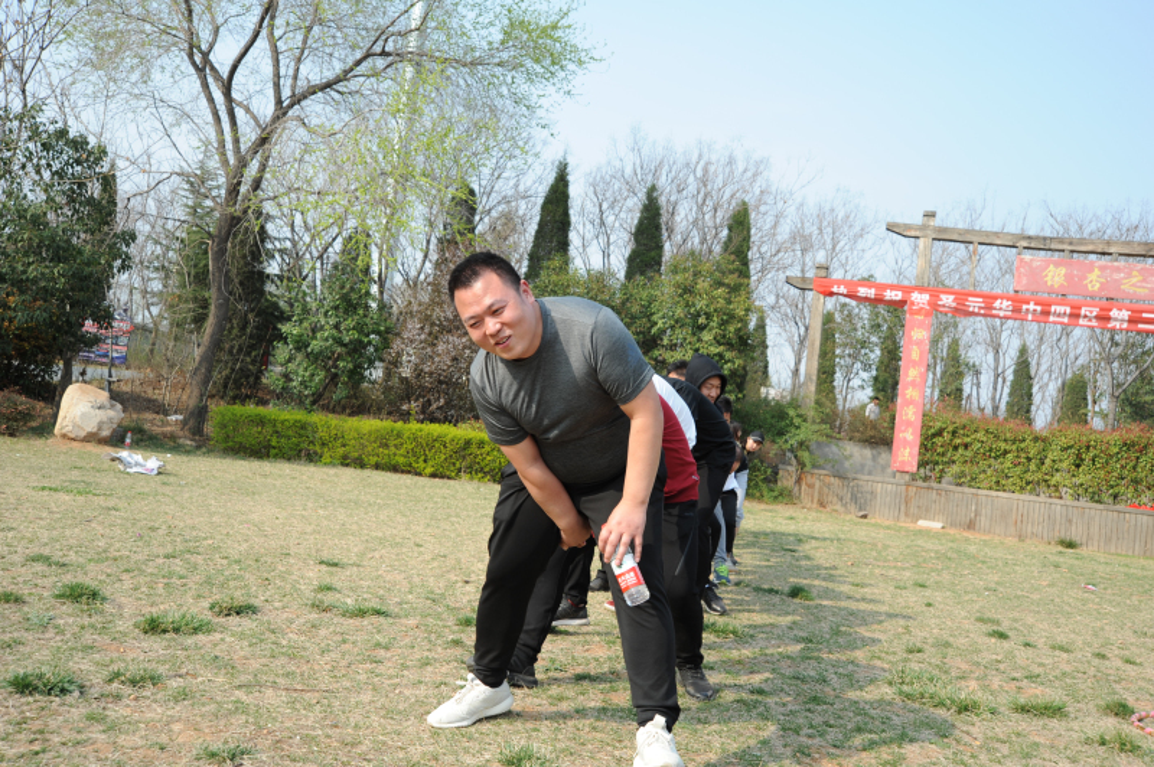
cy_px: 384
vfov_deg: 37.8
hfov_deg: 54.5
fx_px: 1121
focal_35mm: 35
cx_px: 577
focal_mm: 35
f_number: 8
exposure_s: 1/250
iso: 200
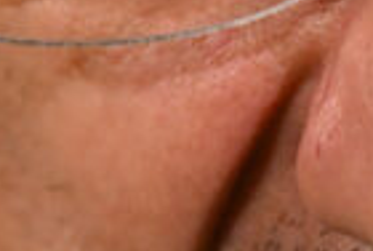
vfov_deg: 0.5
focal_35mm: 2916
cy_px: -28
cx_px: 320
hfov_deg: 0.7
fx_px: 30277
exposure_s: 1/1000
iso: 3200
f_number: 4
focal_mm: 400
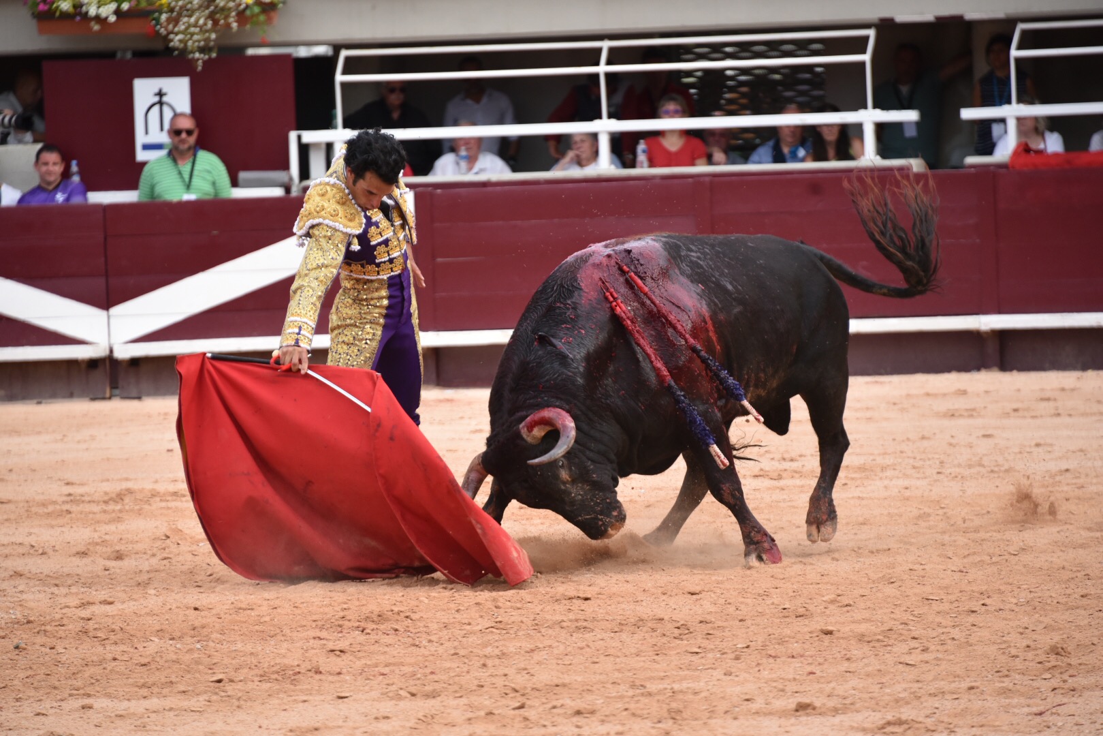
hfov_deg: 9.8
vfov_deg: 6.5
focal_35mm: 210
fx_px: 6434
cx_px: 552
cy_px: 368
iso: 1250
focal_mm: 210
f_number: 5.6
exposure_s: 1/1000
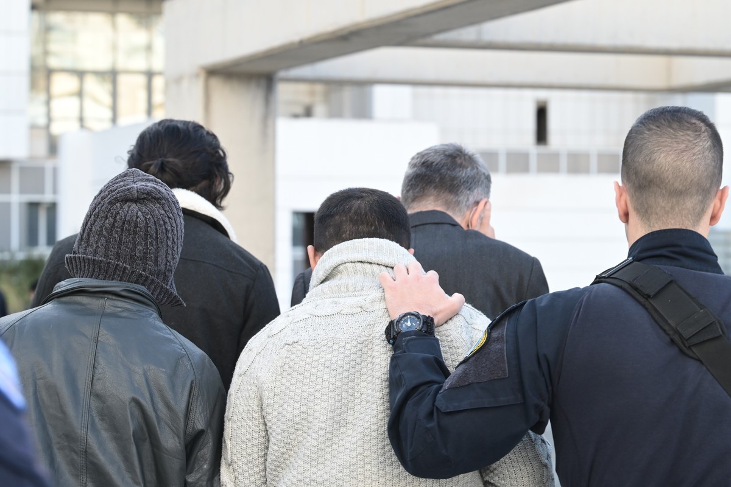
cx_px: 366
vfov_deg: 13.0
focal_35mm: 105
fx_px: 2132
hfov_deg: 19.5
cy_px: 244
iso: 640
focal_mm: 70
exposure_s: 1/500
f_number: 5
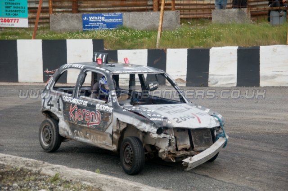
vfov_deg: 11.7
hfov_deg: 17.5
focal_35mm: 117
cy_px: 96
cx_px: 144
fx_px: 935
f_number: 5.6
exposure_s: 1/800
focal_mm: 78
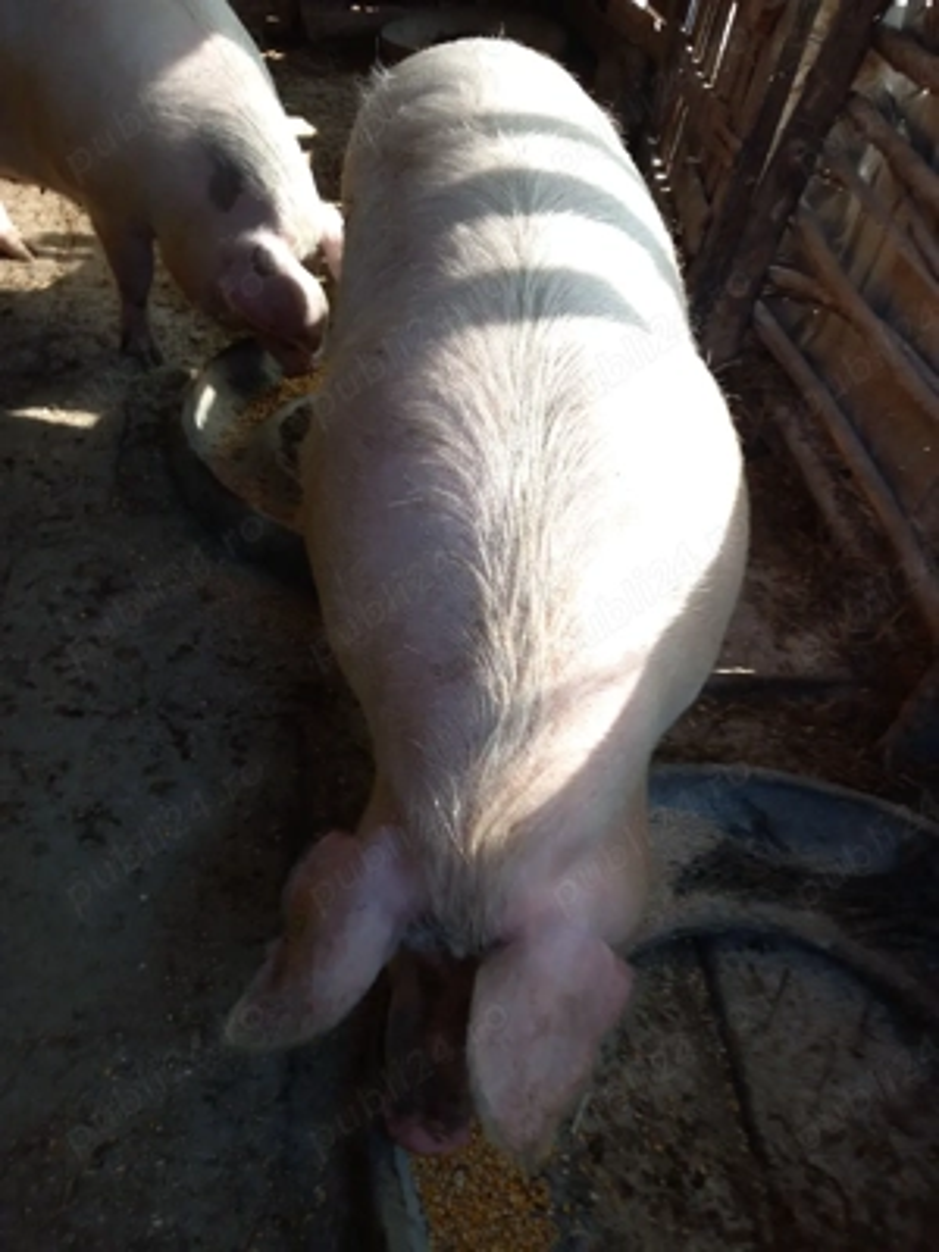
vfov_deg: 65.3
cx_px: 470
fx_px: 977
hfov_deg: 51.4
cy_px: 626
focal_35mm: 27
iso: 25
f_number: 1.8
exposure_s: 1/50
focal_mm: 4
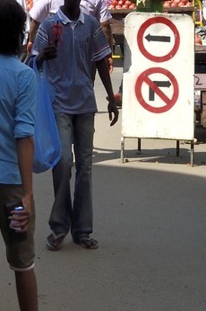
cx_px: 56
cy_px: -395
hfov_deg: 8.4
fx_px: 1393
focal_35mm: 162
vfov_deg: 11.0
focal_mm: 35
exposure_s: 1/250
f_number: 22
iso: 800
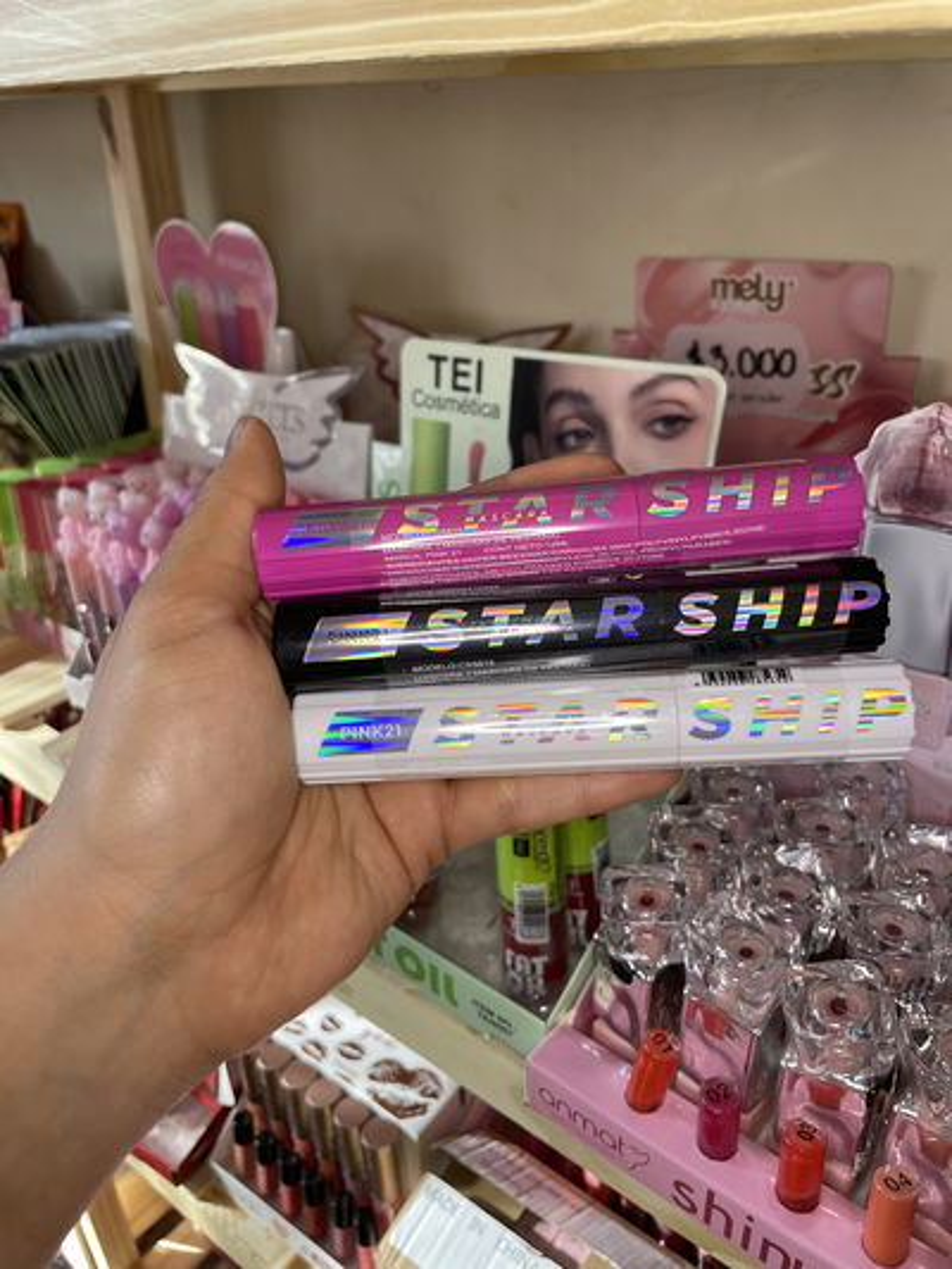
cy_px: 634
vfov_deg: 67.3
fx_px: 953
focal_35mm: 26
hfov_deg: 53.1
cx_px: 476
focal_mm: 4.2
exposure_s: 1/121
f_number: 1.6
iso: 80
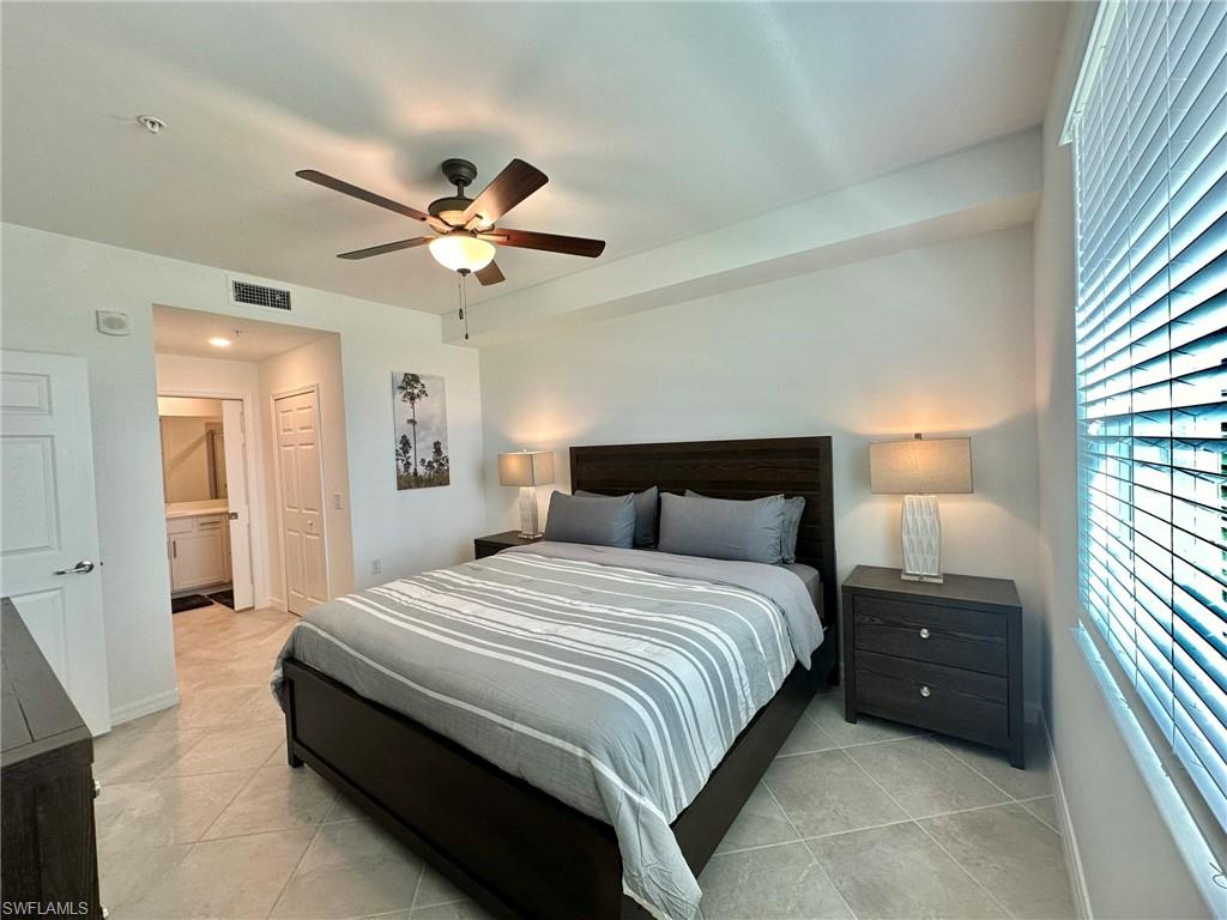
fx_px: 496
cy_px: 460
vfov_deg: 85.7
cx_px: 614
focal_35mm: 14
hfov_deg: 102.1
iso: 125
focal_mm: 2.22
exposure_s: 1/120
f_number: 2.2
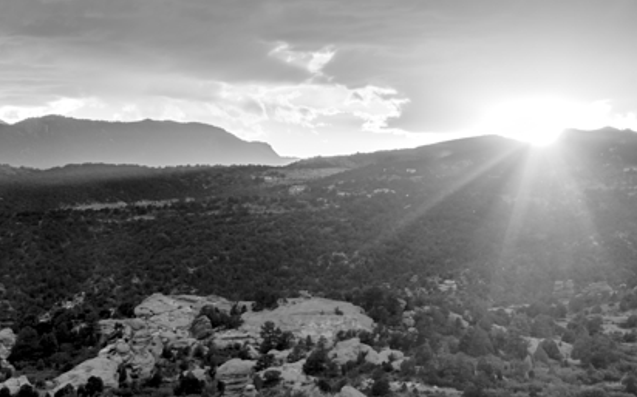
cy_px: 207
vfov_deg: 12.6
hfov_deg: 20.0
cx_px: 210
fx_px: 1804
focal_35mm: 104
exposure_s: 1/60
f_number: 13
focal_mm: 70
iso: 100
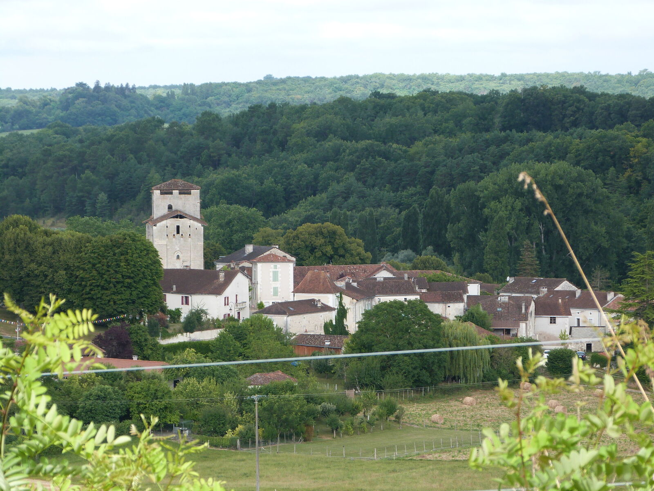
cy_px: 246
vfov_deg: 8.4
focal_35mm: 177
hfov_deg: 11.2
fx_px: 3344
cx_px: 327
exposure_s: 1/200
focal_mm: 31.9
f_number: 4
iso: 100
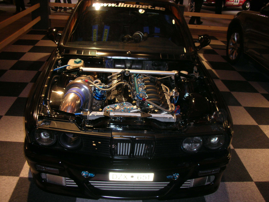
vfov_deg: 40.7
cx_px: 134
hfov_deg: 52.6
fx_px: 272
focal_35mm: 35
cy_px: 101
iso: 126
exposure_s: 1/60.1
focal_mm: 5.8
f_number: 3
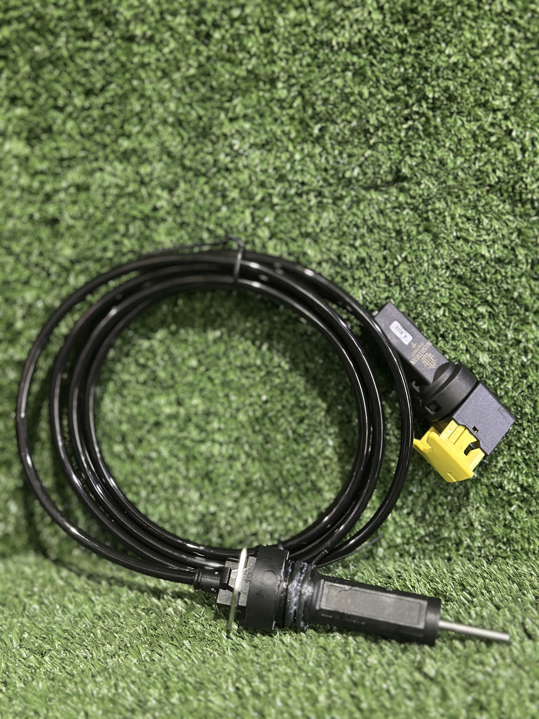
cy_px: 360
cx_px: 270
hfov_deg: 30.3
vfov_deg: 39.7
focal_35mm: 48
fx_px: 997
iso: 640
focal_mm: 6.86
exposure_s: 1/33
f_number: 1.78
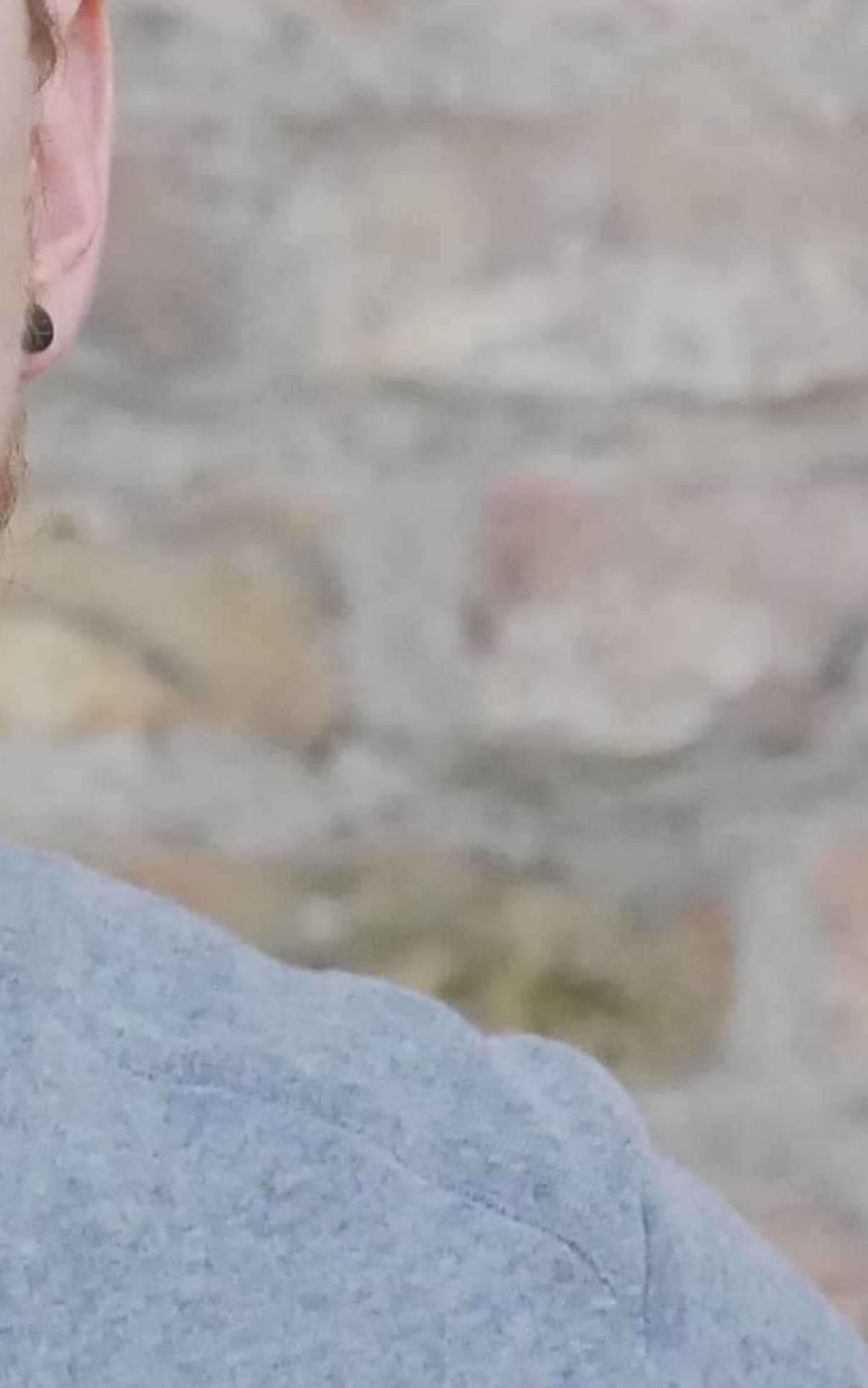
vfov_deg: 2.5
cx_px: -878
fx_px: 32151
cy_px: 230
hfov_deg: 1.5
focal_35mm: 850
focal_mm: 97
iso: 2500
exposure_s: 1/250
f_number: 5.4
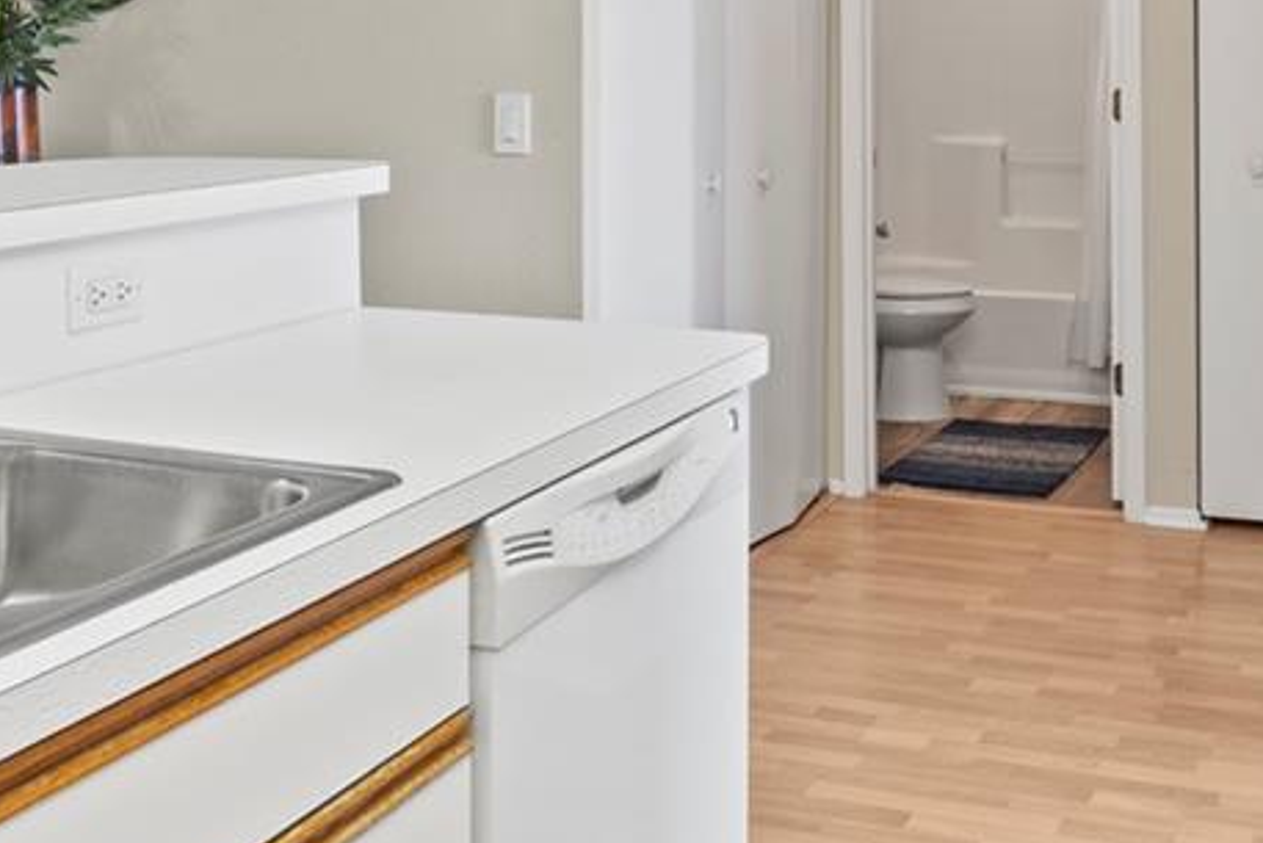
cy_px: 50
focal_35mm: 49
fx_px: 1720
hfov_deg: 40.0
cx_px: 810
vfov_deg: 26.4
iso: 64
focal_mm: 14
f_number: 7.1
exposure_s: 1/2.5
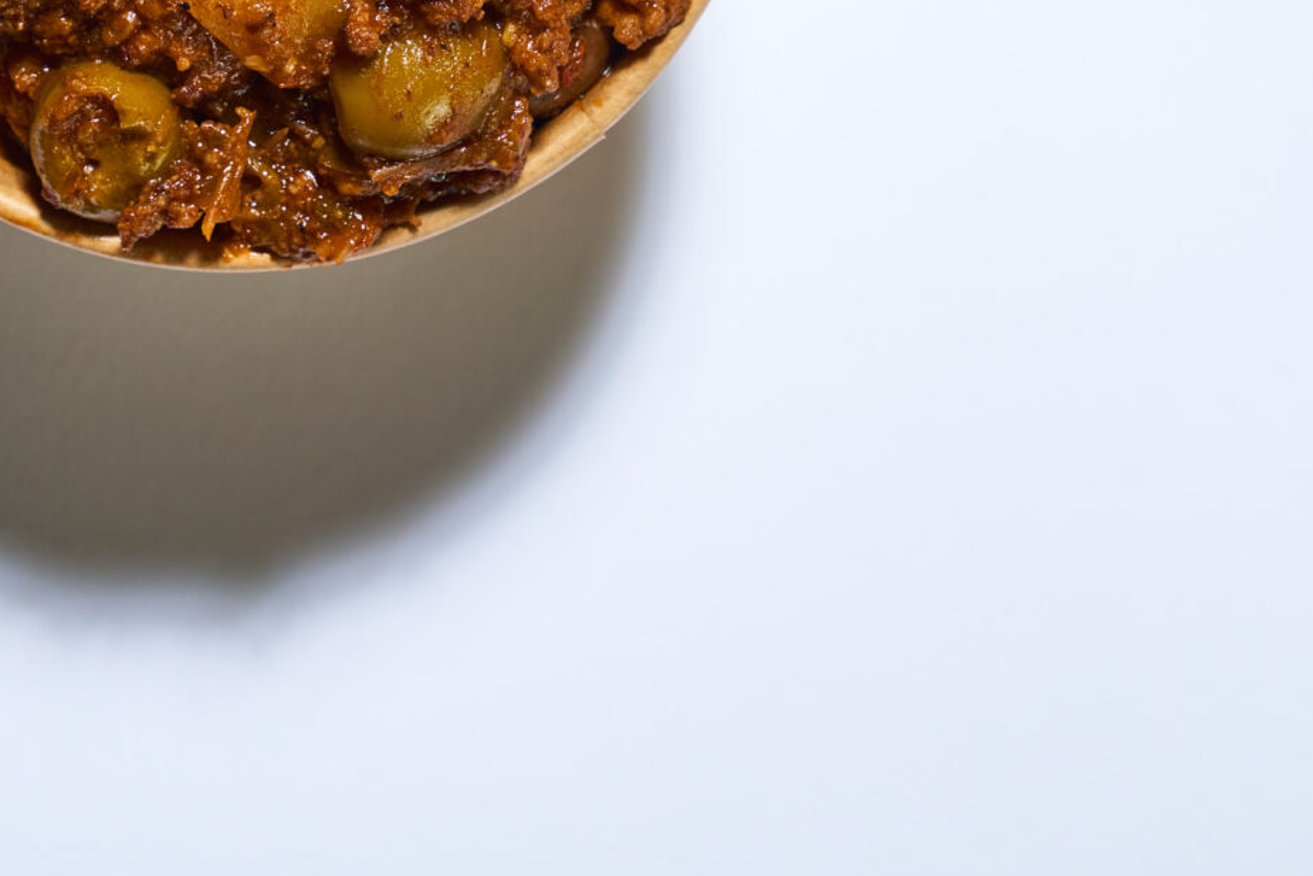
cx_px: 278
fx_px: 5724
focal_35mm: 157
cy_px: -288
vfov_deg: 8.6
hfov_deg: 13.0
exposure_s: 1/125
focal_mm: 56.7
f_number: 10
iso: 125
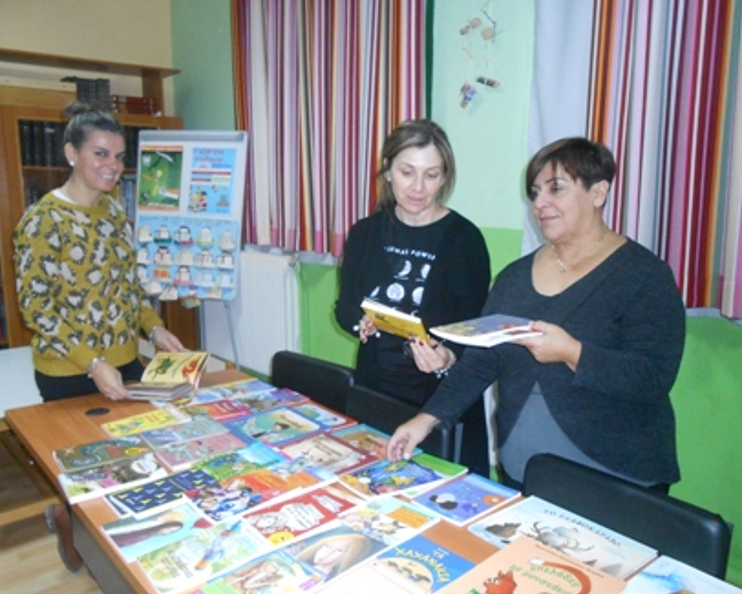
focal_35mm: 28
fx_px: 615
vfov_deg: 51.5
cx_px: 384
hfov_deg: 62.2
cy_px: 305
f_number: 3.5
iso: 500
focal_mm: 4.6
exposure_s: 1/25
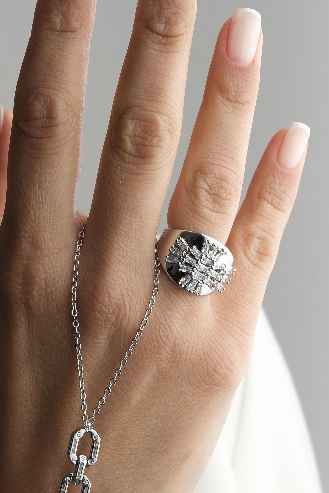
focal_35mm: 238
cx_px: 73
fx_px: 3263
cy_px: 456
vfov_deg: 8.6
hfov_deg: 5.8
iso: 160
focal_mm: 80
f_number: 11
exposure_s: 1/200
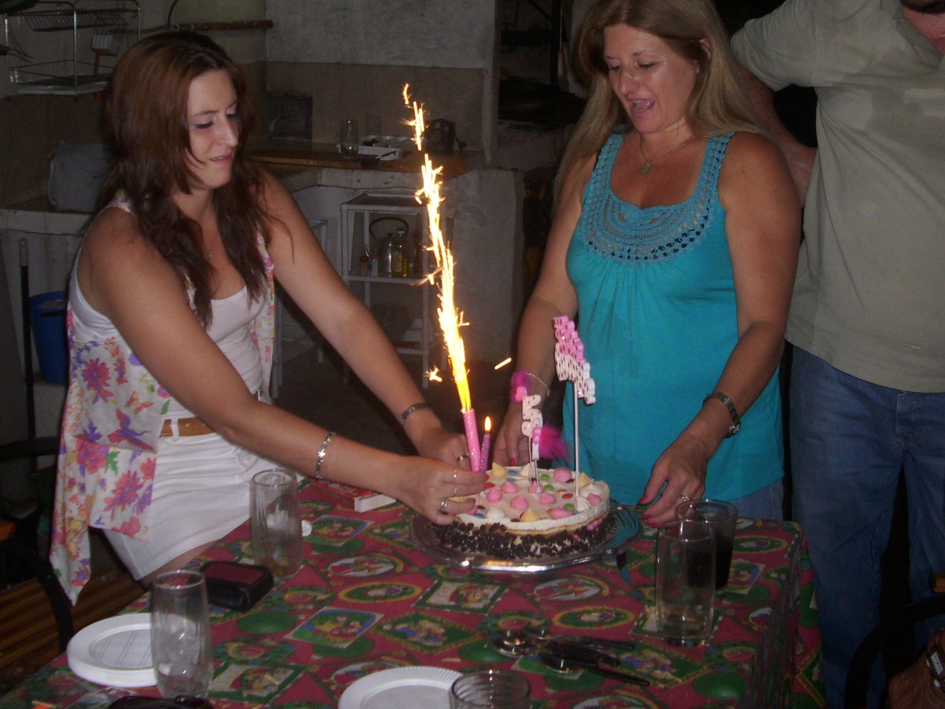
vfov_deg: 30.4
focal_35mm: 47
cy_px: 190
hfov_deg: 40.4
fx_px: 1283
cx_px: 488
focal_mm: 6.2
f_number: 2.8
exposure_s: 1/60
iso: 50
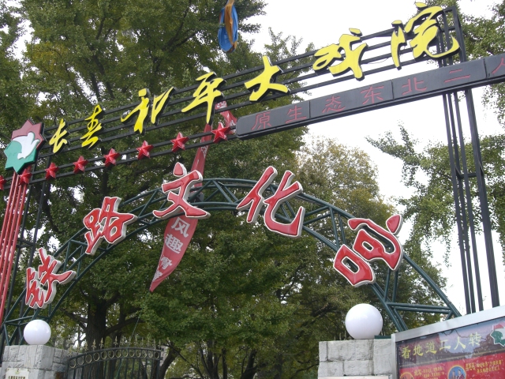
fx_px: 554
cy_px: 190
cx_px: 252
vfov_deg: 37.7
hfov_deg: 49.0
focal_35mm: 38
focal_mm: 6.3
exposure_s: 1/160
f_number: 3.1
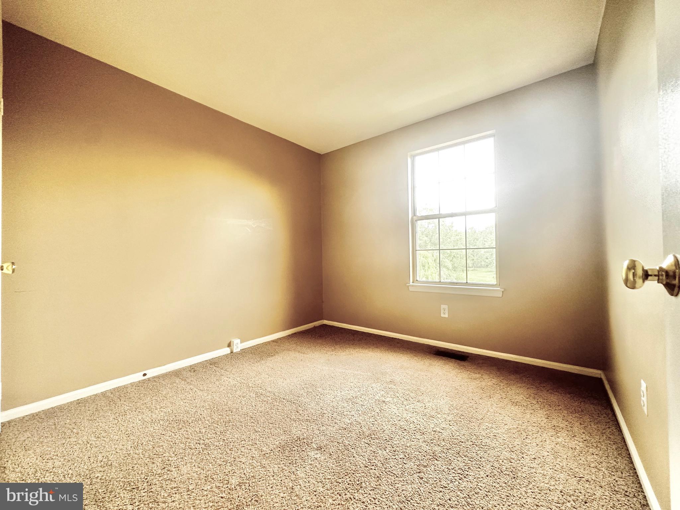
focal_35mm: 14
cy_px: 255
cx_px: 340
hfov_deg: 102.1
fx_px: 275
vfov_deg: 85.7
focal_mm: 2.22
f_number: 2.2
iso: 200
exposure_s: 1/99
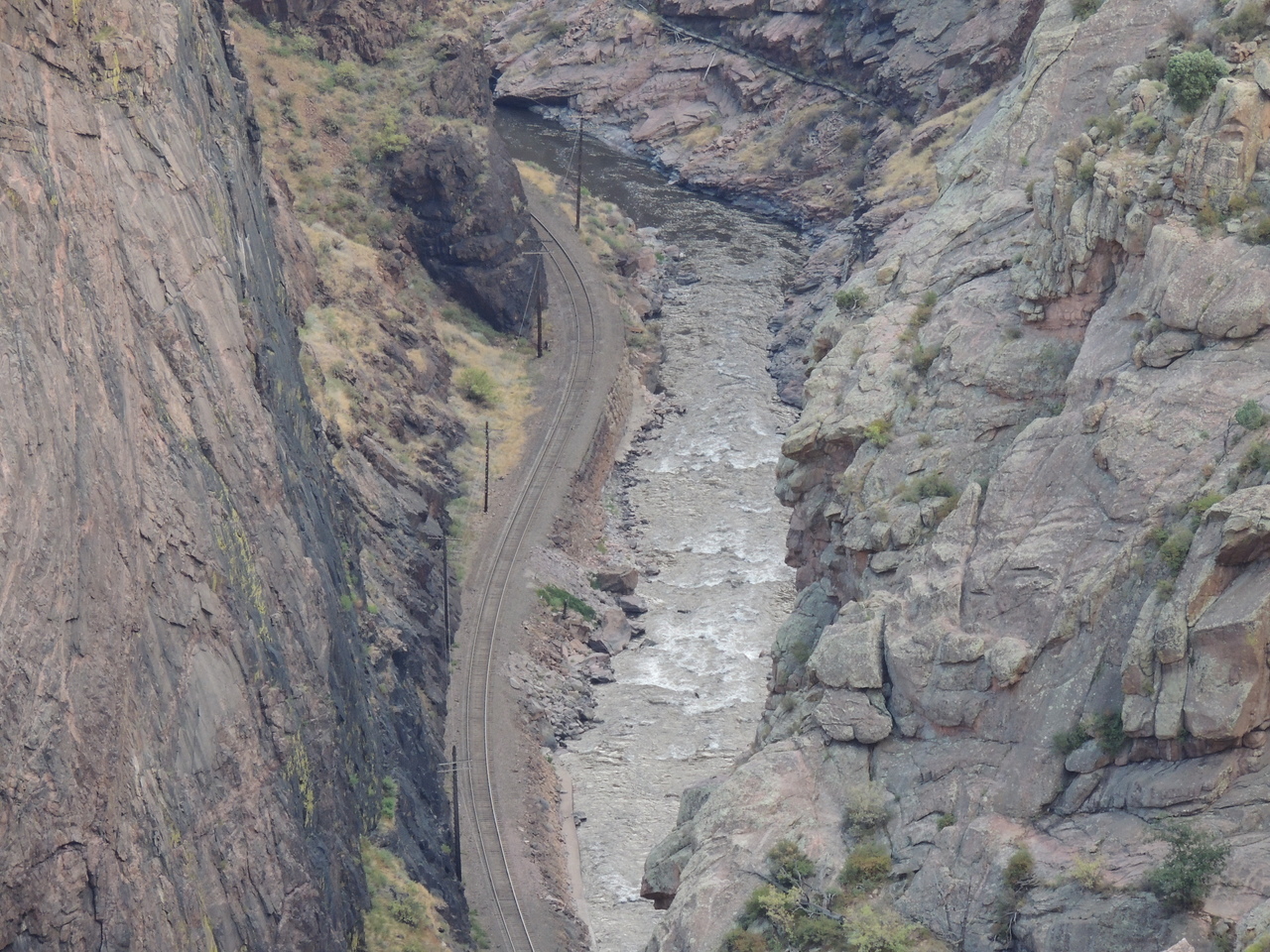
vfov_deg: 5.4
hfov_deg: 7.2
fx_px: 10089
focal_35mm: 275
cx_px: 635
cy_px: 476
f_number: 4.7
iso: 400
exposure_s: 1/160
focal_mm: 49
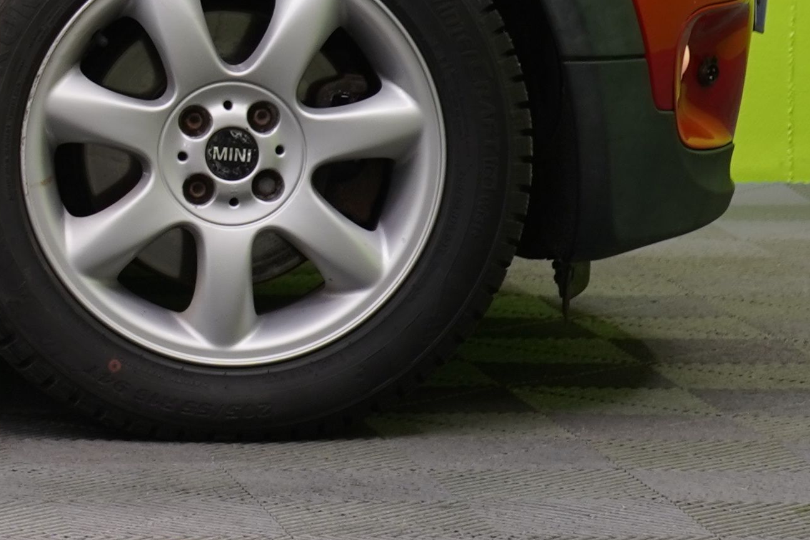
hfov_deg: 7.6
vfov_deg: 5.2
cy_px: -345
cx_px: -873
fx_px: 5828
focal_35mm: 259
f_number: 5.6
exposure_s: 1/25
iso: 400
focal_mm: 56
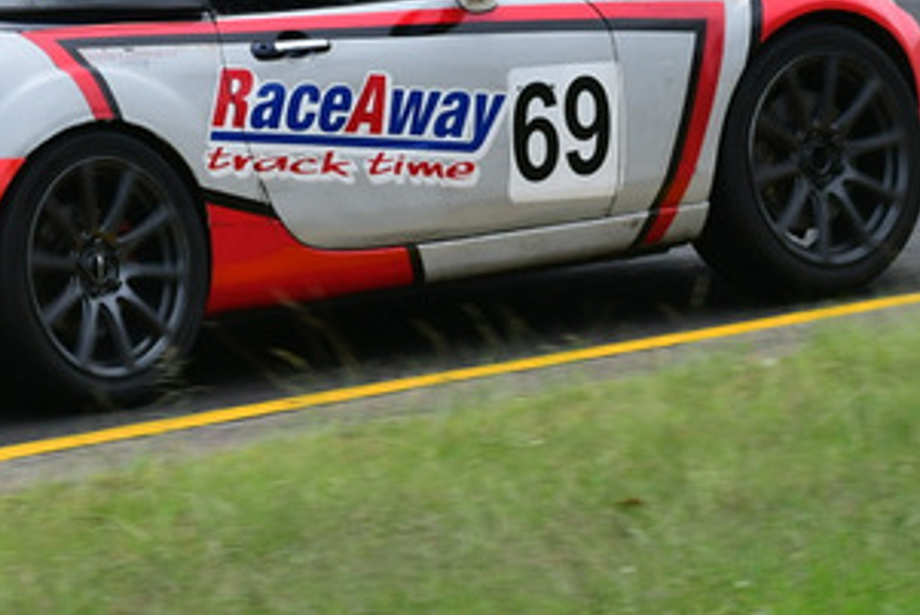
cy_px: -104
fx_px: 20402
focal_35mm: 798
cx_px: 217
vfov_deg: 1.7
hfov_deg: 2.6
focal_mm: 200
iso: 640
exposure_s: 1/640
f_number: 11
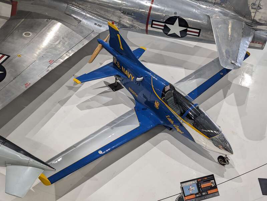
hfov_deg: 39.6
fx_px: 371
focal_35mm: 48
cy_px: 100
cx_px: 134
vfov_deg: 30.3
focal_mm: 6.81
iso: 78
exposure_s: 1/23.8
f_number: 1.85
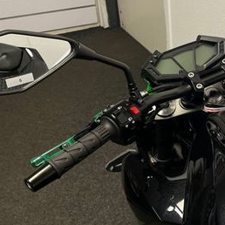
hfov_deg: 28.5
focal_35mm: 57
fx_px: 419
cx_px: 215
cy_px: 116
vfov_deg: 30.0
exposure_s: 1/100
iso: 100
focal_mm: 5.1
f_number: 1.6
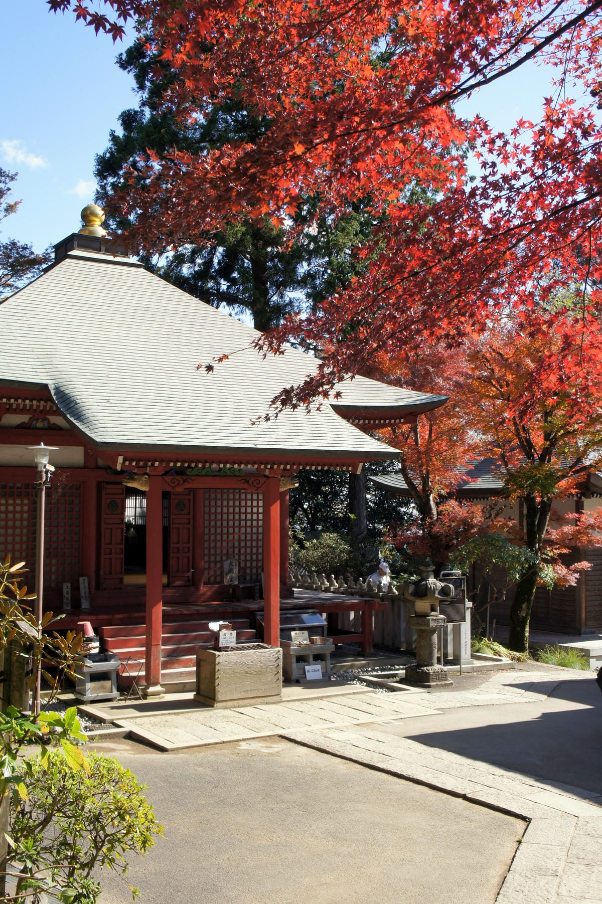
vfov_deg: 49.6
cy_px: 452
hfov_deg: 34.2
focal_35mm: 39
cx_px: 301
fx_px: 979
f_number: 8
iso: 200
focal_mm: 26
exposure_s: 1/200
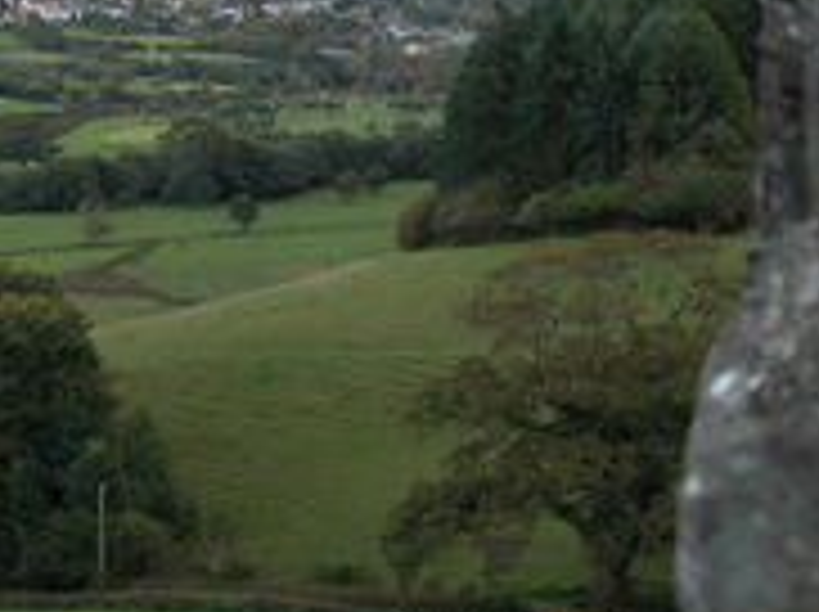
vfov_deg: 13.3
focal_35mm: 110
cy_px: 58
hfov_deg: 17.4
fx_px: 2599
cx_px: -45
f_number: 4.3
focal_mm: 12.7
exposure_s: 1/102
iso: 100
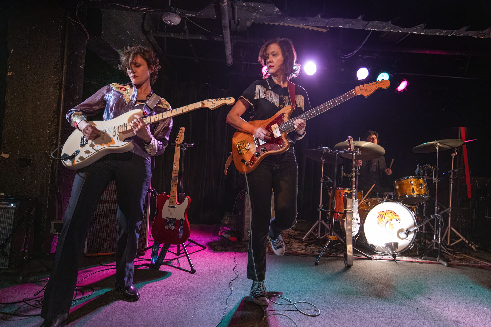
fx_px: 313
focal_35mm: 23
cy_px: 164
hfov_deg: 76.1
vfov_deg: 55.0
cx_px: 246
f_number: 2.8
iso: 3200
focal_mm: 23
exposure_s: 1/125
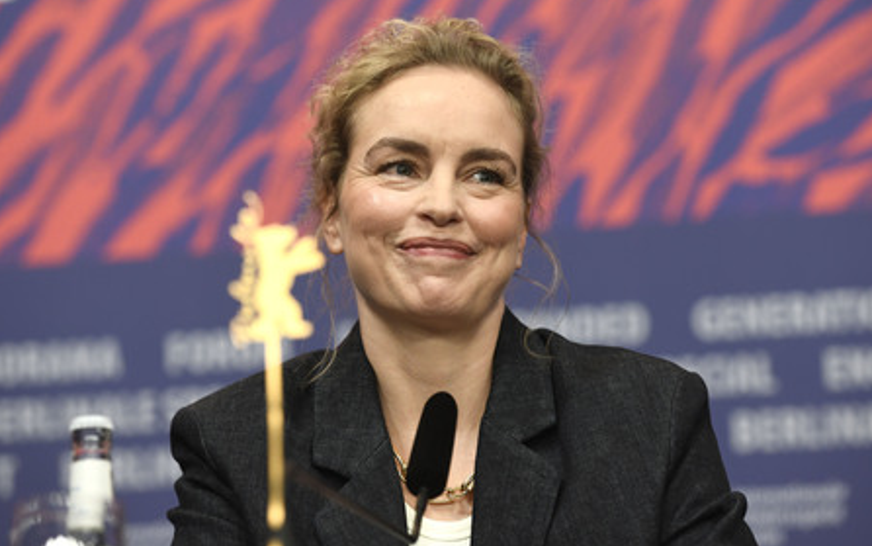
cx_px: 439
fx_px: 3304
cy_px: 280
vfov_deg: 9.4
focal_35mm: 139
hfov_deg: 15.0
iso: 1250
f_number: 4
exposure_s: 1/320
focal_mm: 135
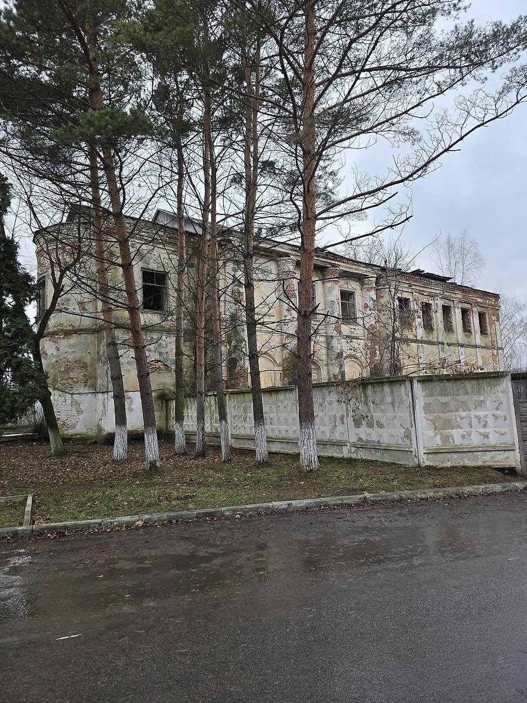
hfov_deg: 58.9
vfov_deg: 73.9
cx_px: 264
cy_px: 352
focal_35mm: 23
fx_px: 467
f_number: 1.7
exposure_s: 1/180
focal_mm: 6.3
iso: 64
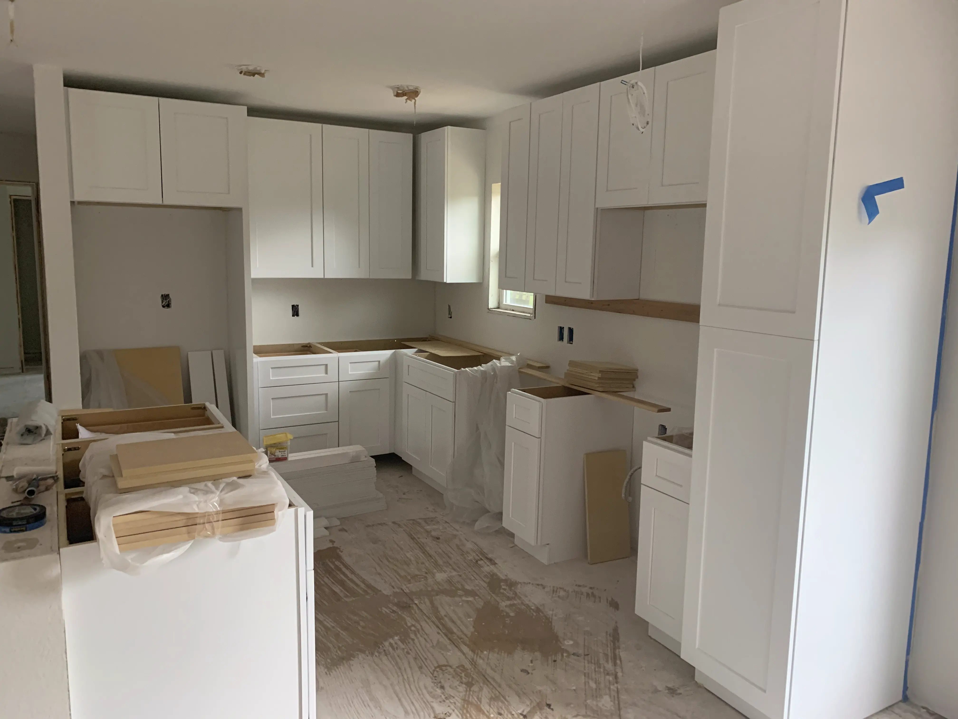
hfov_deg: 67.3
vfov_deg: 53.1
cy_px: 360
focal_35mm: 26
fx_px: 720
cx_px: 479
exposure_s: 1/60
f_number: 1.8
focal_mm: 4.25
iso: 250
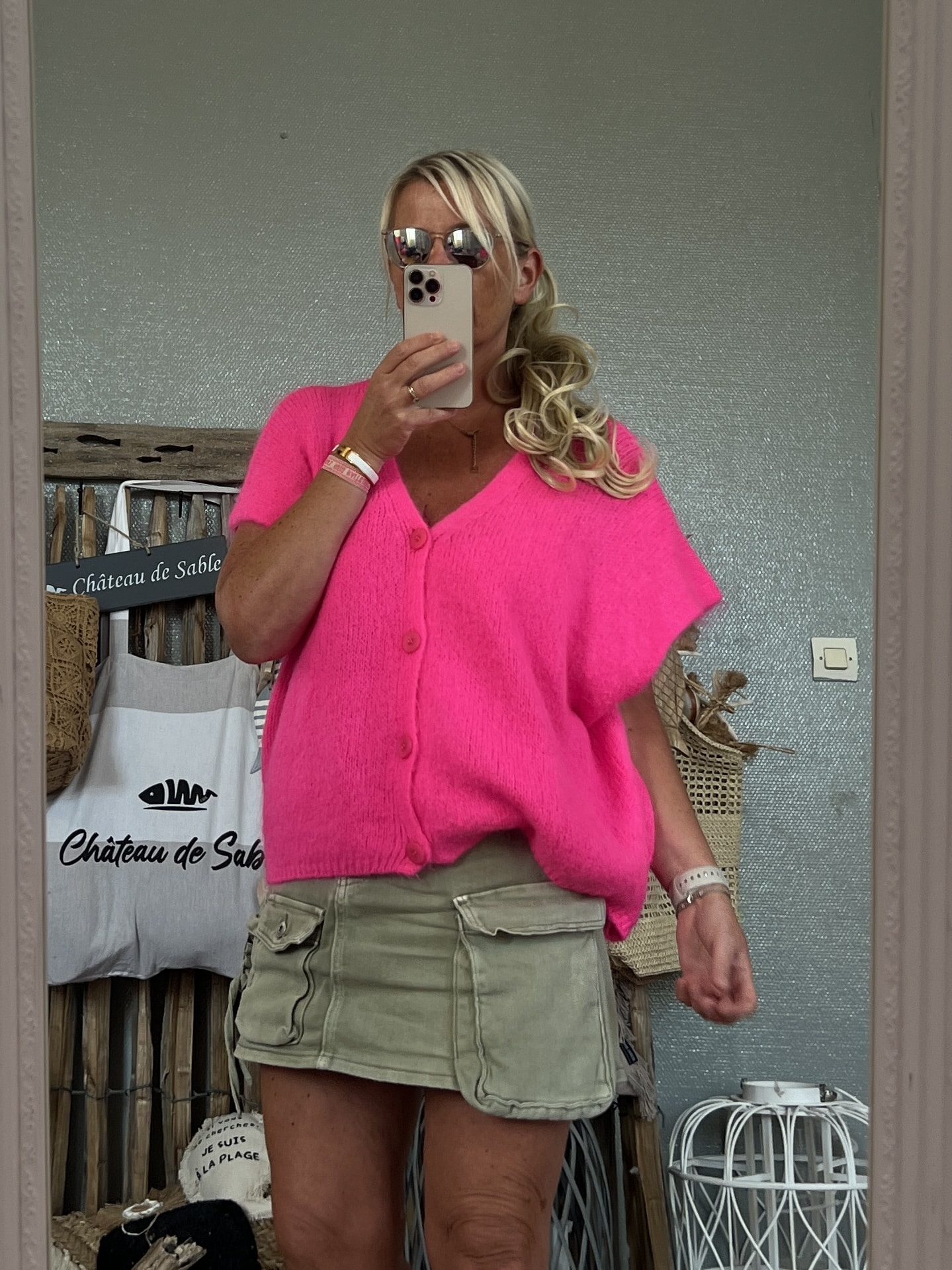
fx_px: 953
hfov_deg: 53.1
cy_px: 635
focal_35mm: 26
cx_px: 476
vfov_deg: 67.3
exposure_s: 1/121
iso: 64
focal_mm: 5.7
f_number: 1.5
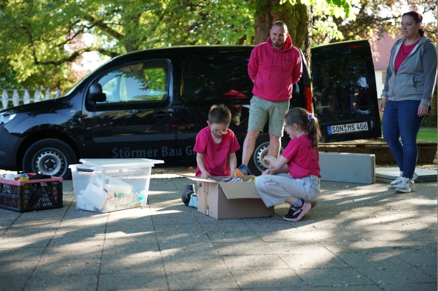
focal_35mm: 50
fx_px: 608
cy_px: 146
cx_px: 219
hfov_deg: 39.6
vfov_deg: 27.0
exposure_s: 1/400
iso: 400
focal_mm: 50
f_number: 2.8
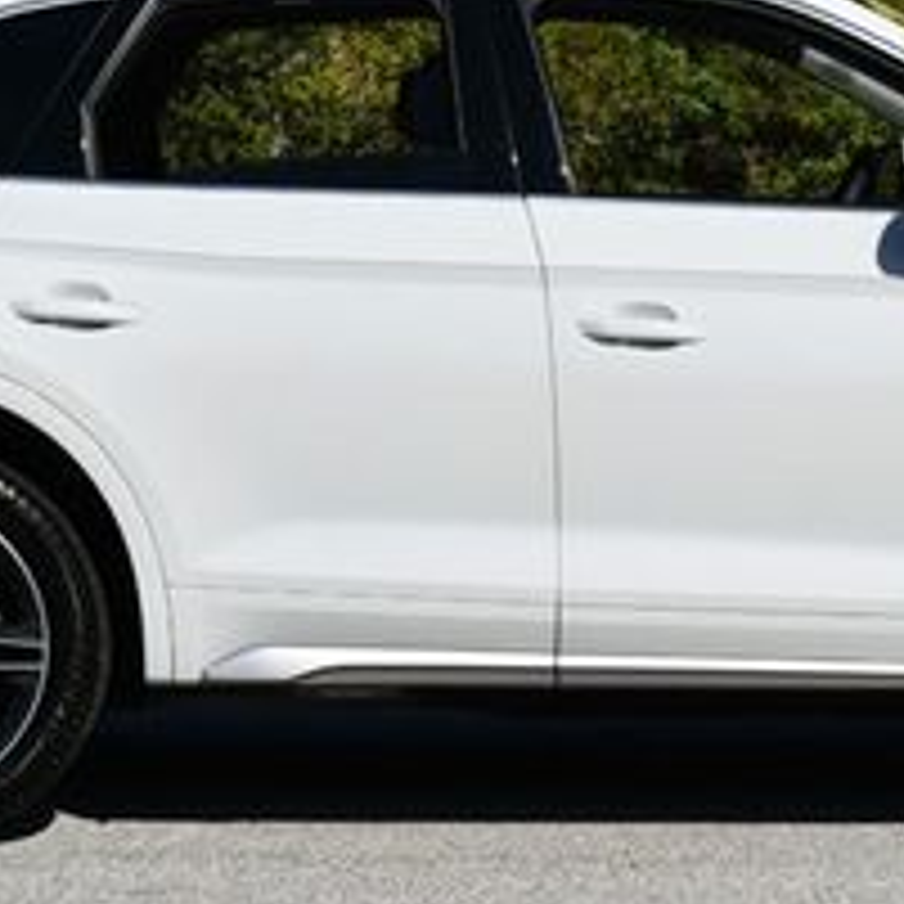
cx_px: 670
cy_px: 76
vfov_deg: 10.1
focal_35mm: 173
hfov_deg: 10.1
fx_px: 5111
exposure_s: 1/320
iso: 100
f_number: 9
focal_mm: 32
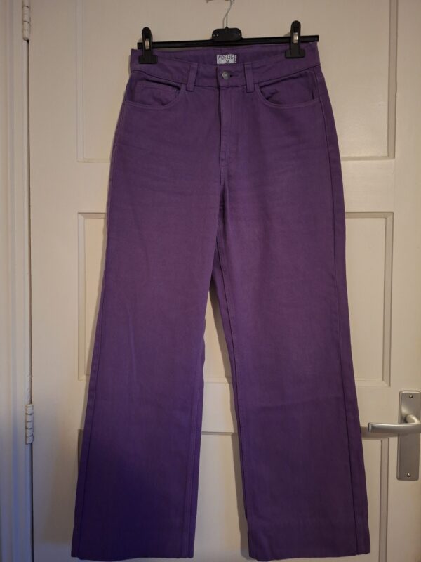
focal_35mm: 23
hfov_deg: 58.9
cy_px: 281
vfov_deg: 73.9
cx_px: 210
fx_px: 373
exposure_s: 1/20
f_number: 1.8
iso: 1000
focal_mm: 5.54
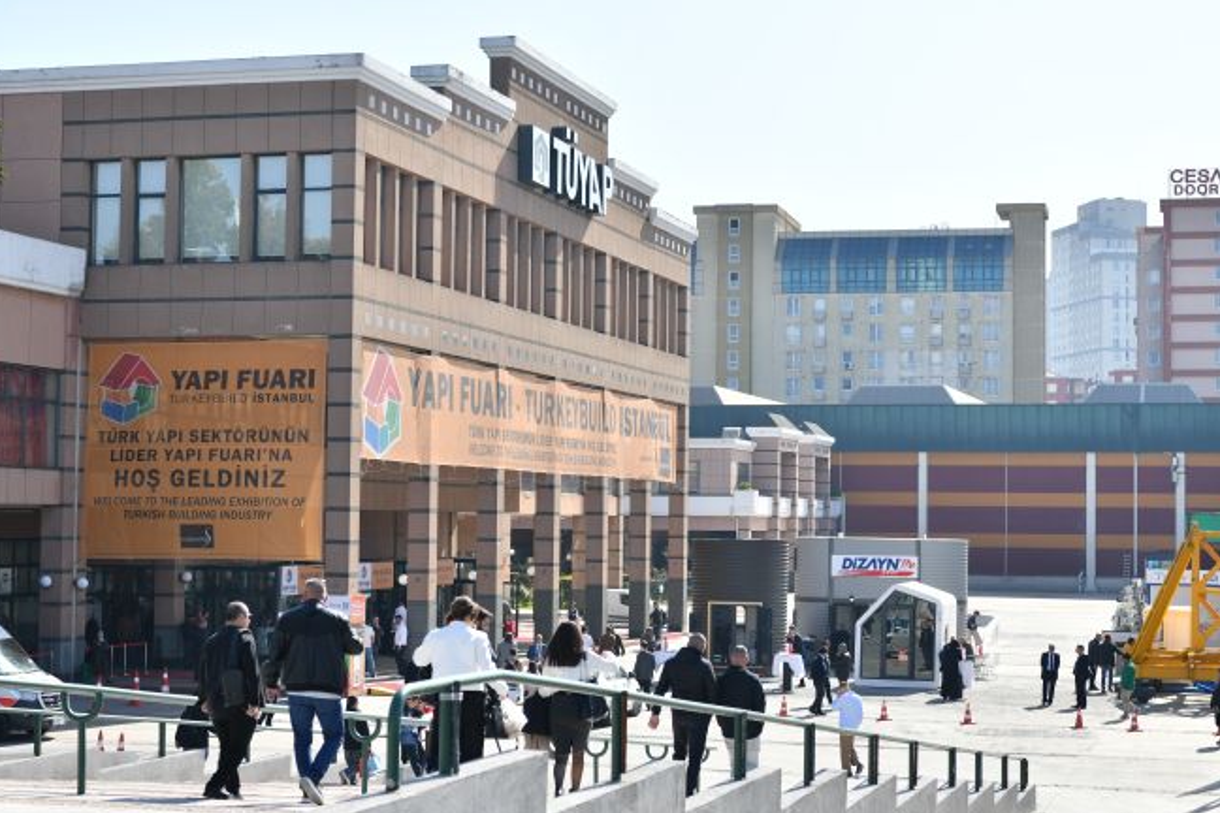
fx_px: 2270
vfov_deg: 20.3
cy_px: 424
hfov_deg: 30.1
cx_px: 648
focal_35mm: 67
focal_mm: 62
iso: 200
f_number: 4.5
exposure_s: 1/1250
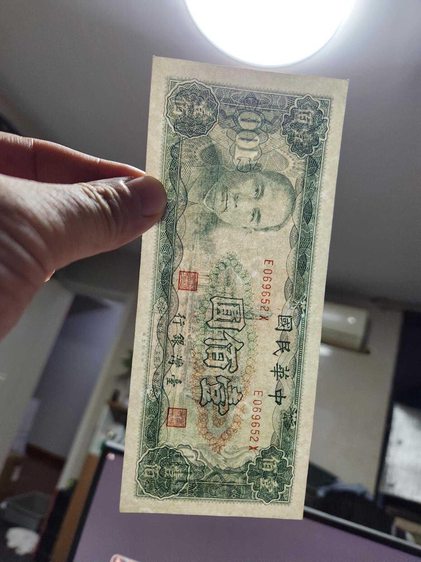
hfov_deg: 58.9
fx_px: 373
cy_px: 281
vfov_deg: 73.9
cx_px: 210
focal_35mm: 23
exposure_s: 1/100
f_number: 1.8
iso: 800
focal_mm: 5.4
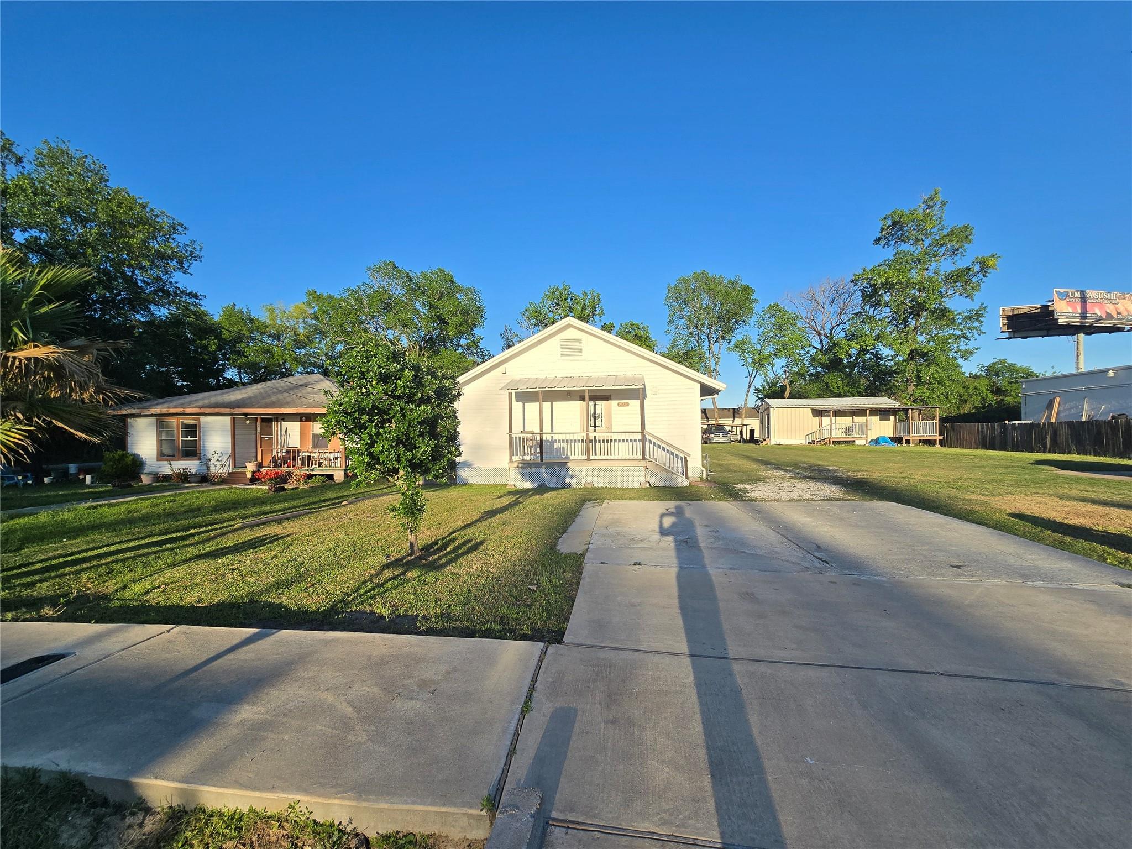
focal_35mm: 13
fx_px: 425
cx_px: 566
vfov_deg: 89.9
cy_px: 424
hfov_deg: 106.2
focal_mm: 2.2
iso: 50
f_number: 2.2
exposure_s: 1/1742
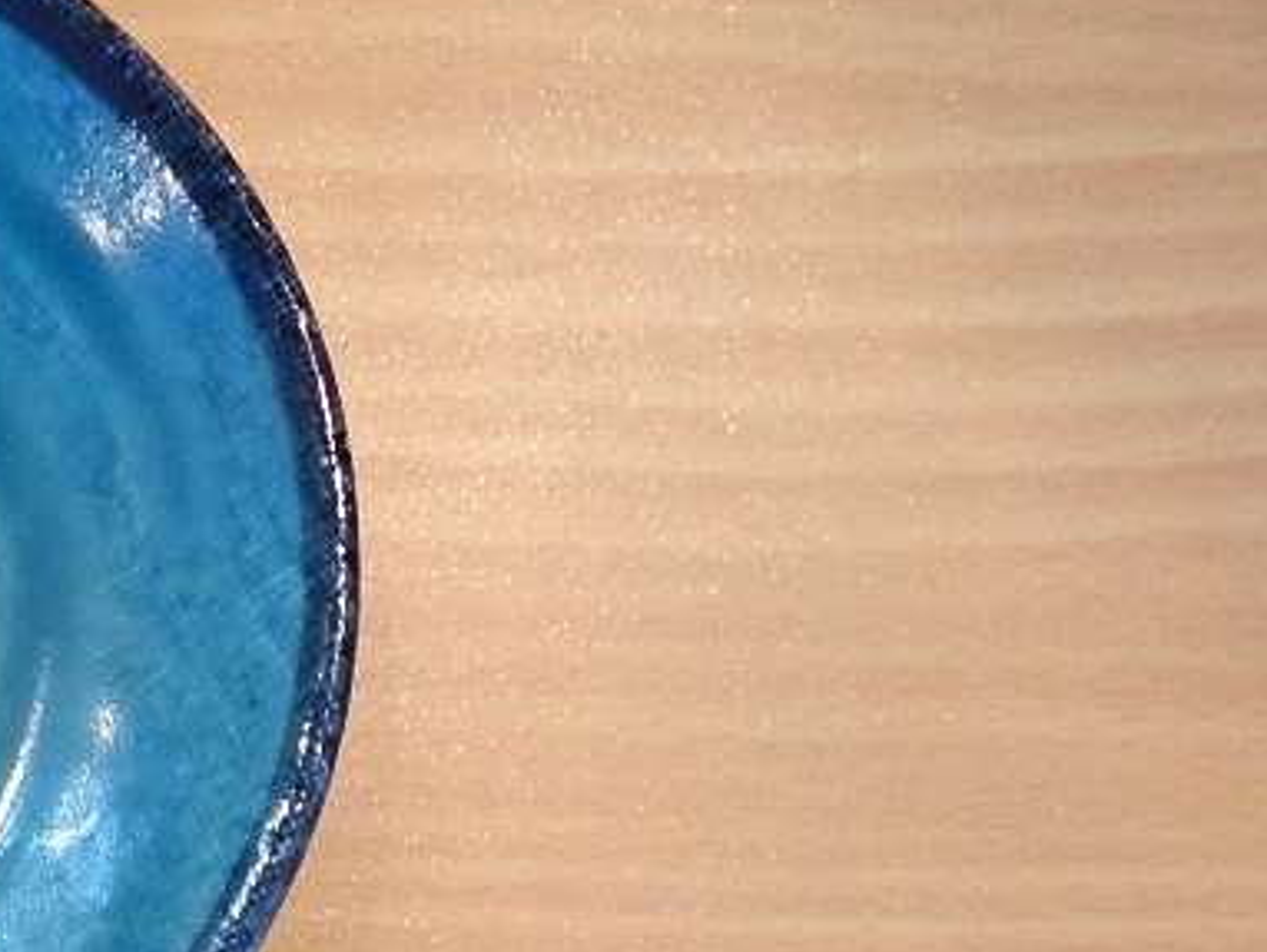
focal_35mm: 67
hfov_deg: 25.2
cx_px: -365
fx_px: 2454
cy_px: 1018
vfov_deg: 21.0
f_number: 3.1
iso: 400
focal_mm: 4.5
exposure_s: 1/50
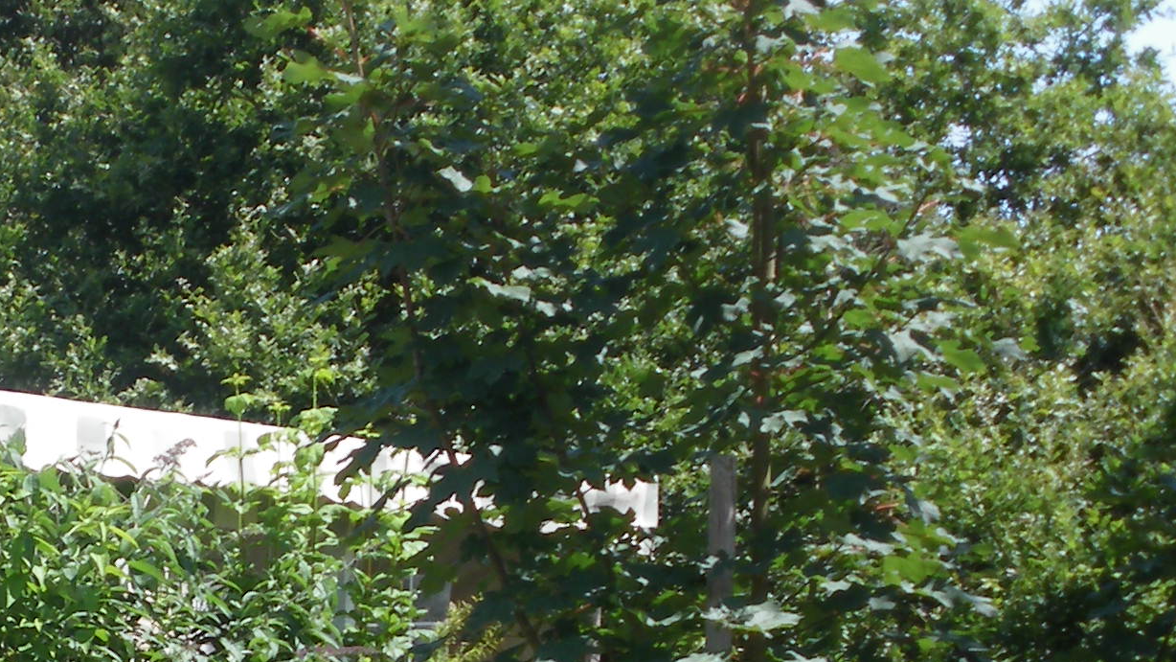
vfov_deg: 7.2
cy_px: 1050
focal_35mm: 165
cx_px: -539
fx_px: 5146
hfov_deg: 12.5
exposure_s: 1/160
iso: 64
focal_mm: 9
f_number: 4.4
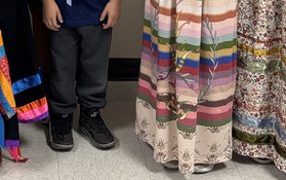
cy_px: -83
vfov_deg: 12.4
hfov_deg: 19.9
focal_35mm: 101
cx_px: -2
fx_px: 788
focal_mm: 5.96
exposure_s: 1/60
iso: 320
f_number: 1.6
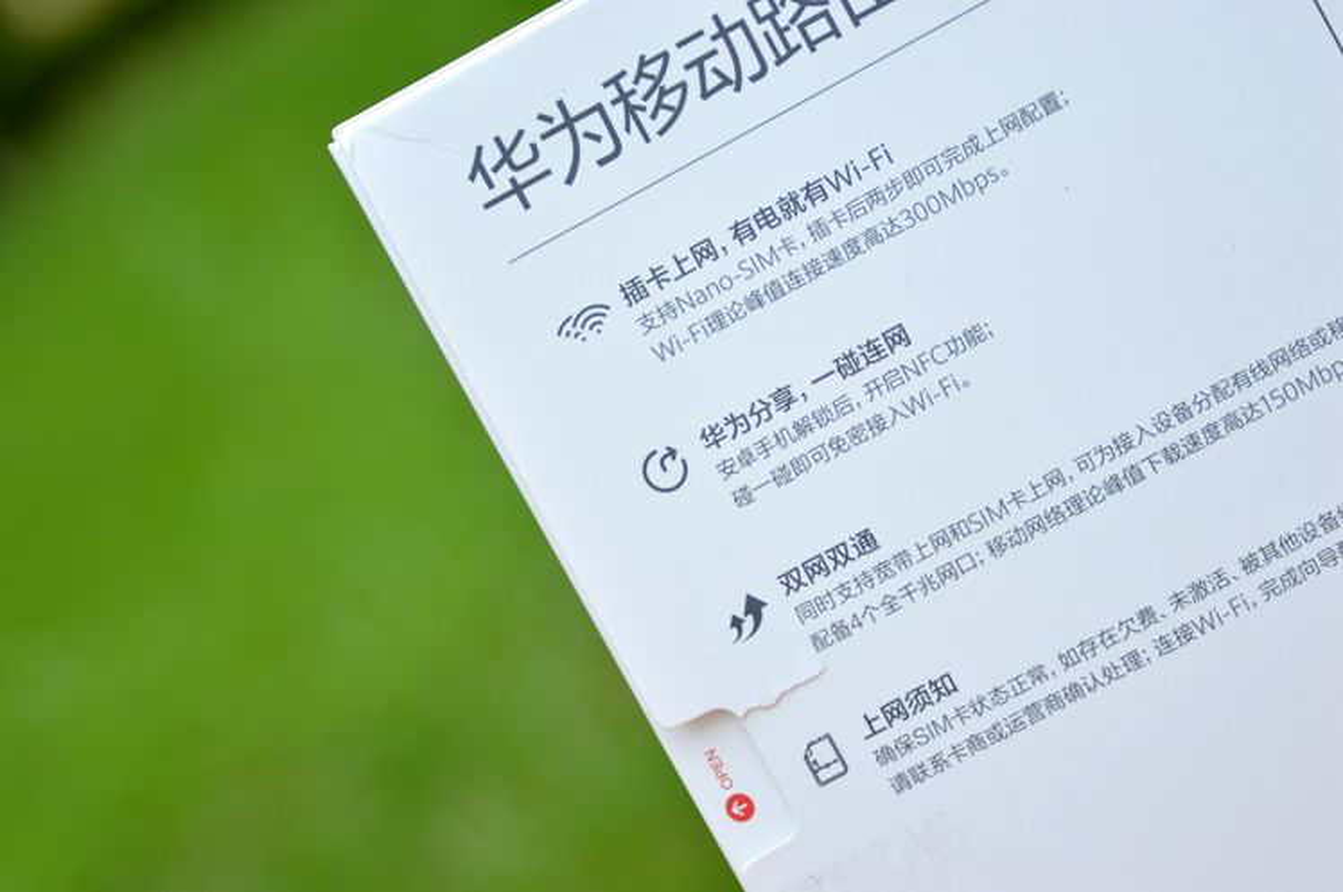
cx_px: 672
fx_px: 4360
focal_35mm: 117
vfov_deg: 11.7
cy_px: 446
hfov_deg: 17.5
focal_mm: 78
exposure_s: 1/160
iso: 100
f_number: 4.5
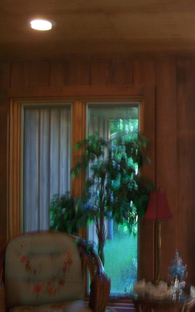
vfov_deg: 37.5
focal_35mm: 54
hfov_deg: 23.4
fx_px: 459
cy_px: 156
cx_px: 171
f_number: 2.8
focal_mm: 6.3
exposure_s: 1/10
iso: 140
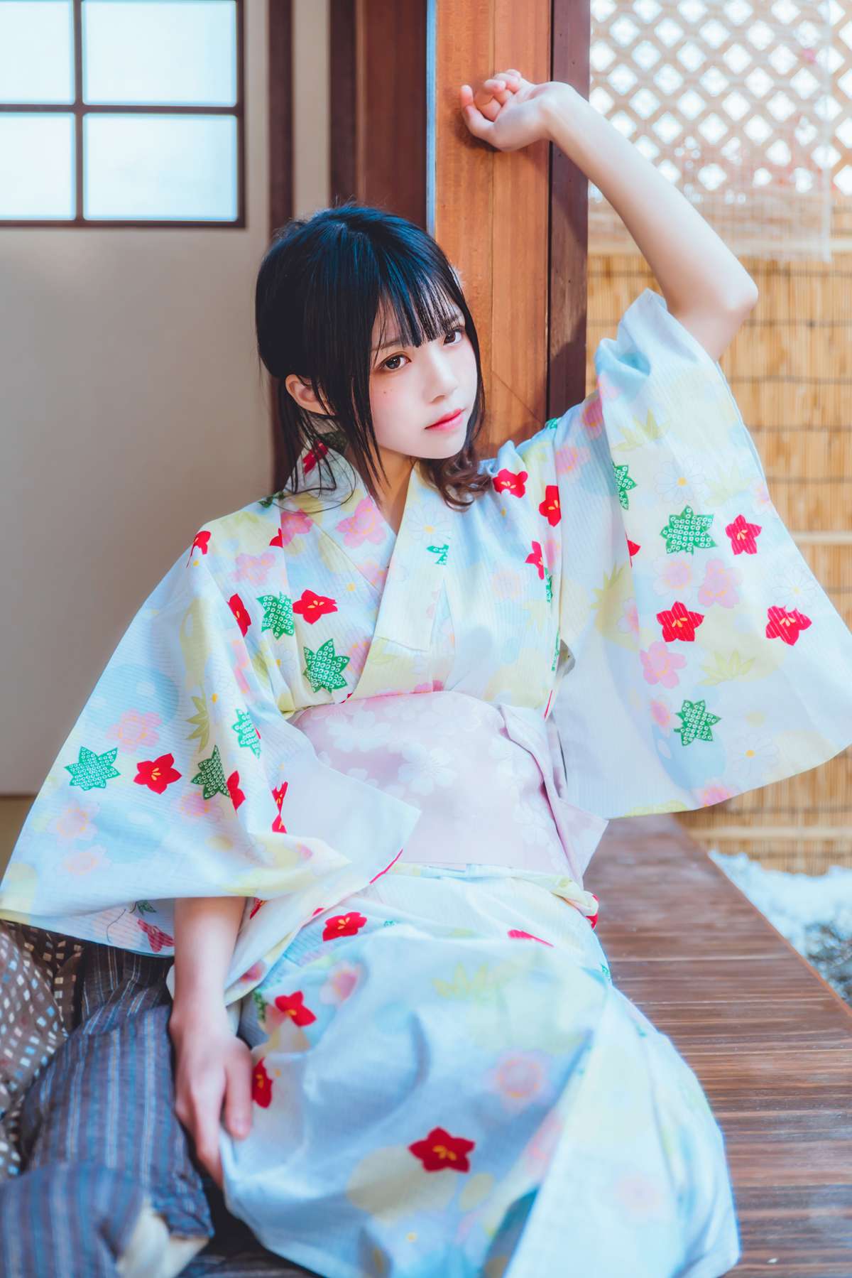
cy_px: 639
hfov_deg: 25.1
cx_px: 426
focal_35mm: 54
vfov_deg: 36.9
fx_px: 1916
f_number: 2.8
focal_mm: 54
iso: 400
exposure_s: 1/50
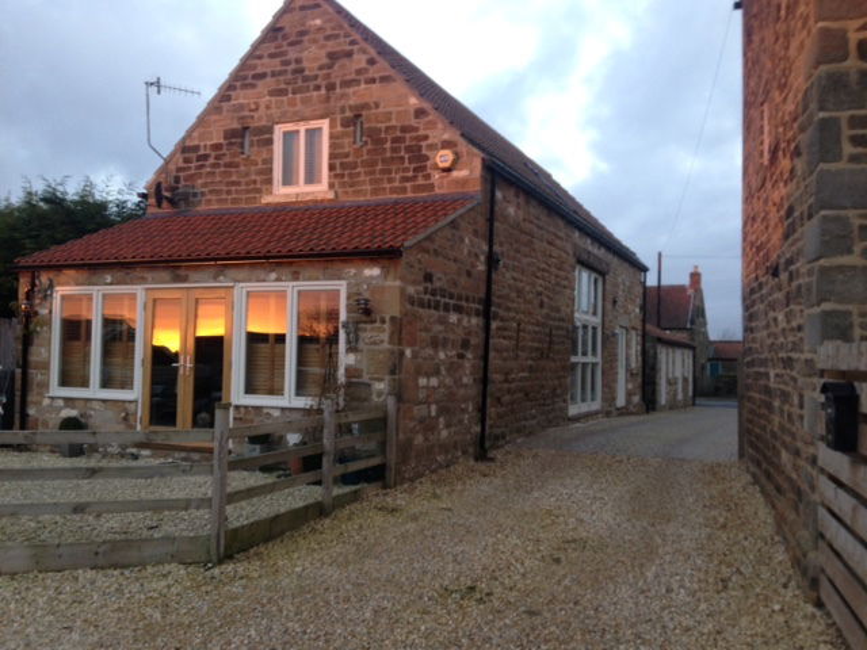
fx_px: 877
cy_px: 325
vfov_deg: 40.7
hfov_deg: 52.6
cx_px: 434
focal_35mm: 35
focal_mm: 4.28
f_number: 2.4
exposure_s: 1/30
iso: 50
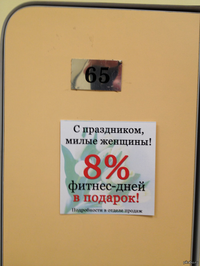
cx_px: 100
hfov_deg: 40.7
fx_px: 270
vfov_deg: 52.6
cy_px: 133
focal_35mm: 35
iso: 50
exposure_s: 1/24
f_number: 2.4
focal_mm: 4.28
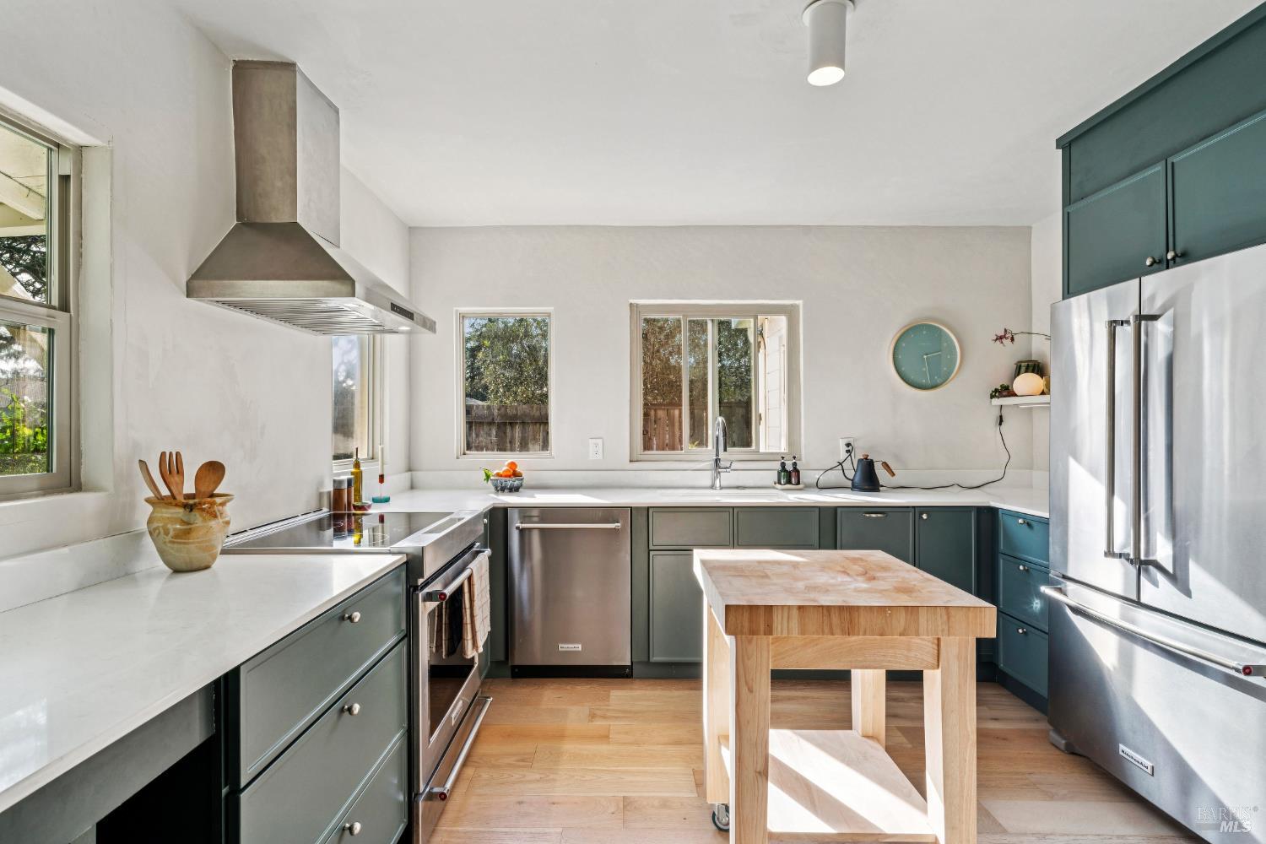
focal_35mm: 17
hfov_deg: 93.3
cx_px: 633
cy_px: 422
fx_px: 598
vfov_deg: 70.4
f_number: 11
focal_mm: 17
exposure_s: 1/20
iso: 320
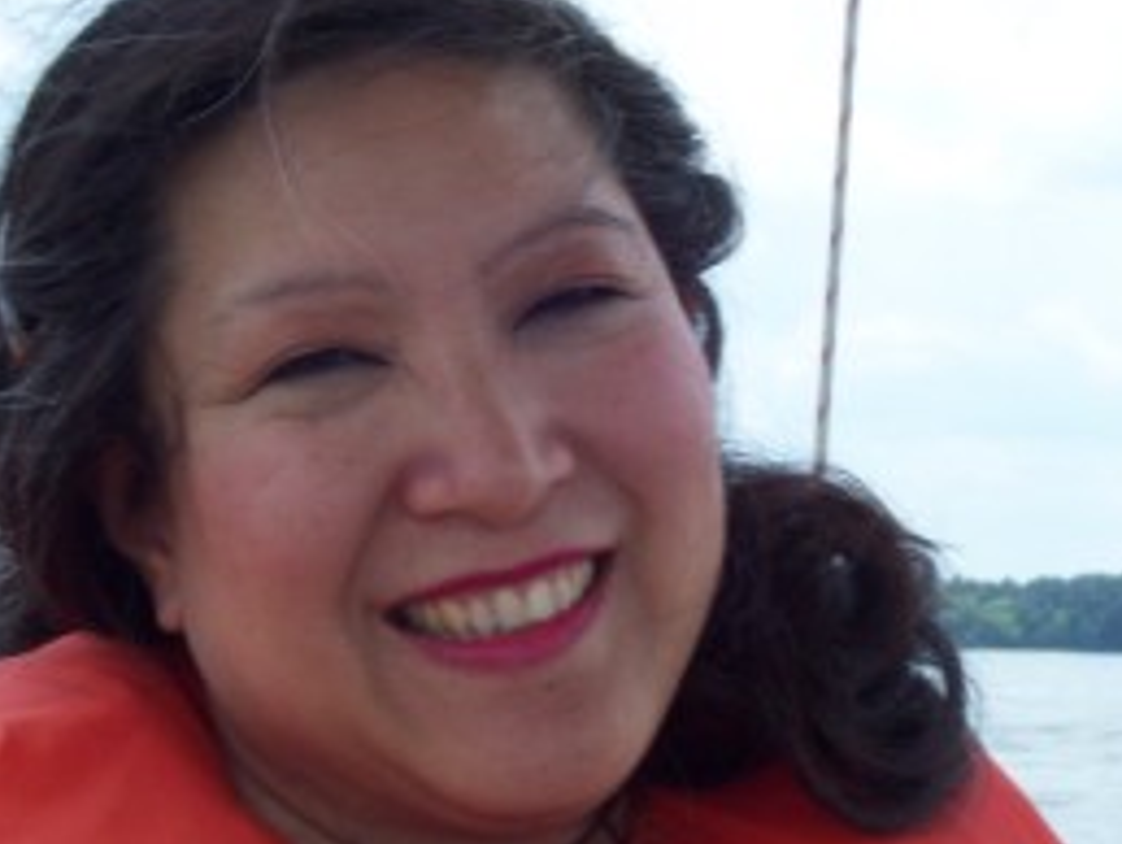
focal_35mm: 127
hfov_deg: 15.5
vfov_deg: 11.7
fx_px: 4120
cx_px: 548
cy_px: 461
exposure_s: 1/180
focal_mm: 13.5
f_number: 8
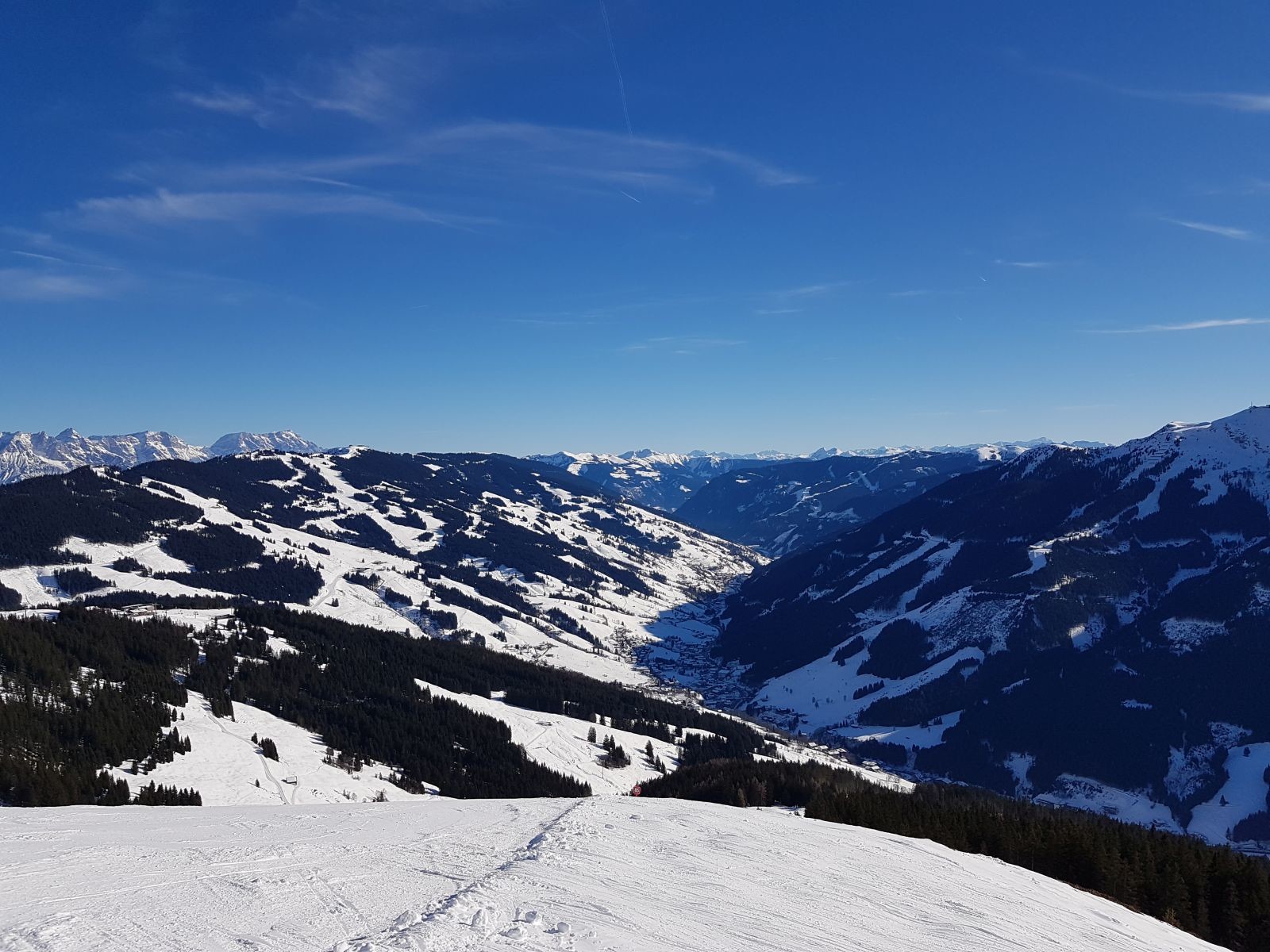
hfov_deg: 67.3
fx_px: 954
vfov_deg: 53.1
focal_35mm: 26
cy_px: 476
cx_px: 635
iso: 50
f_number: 1.7
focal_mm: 4.2
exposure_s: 1/4576
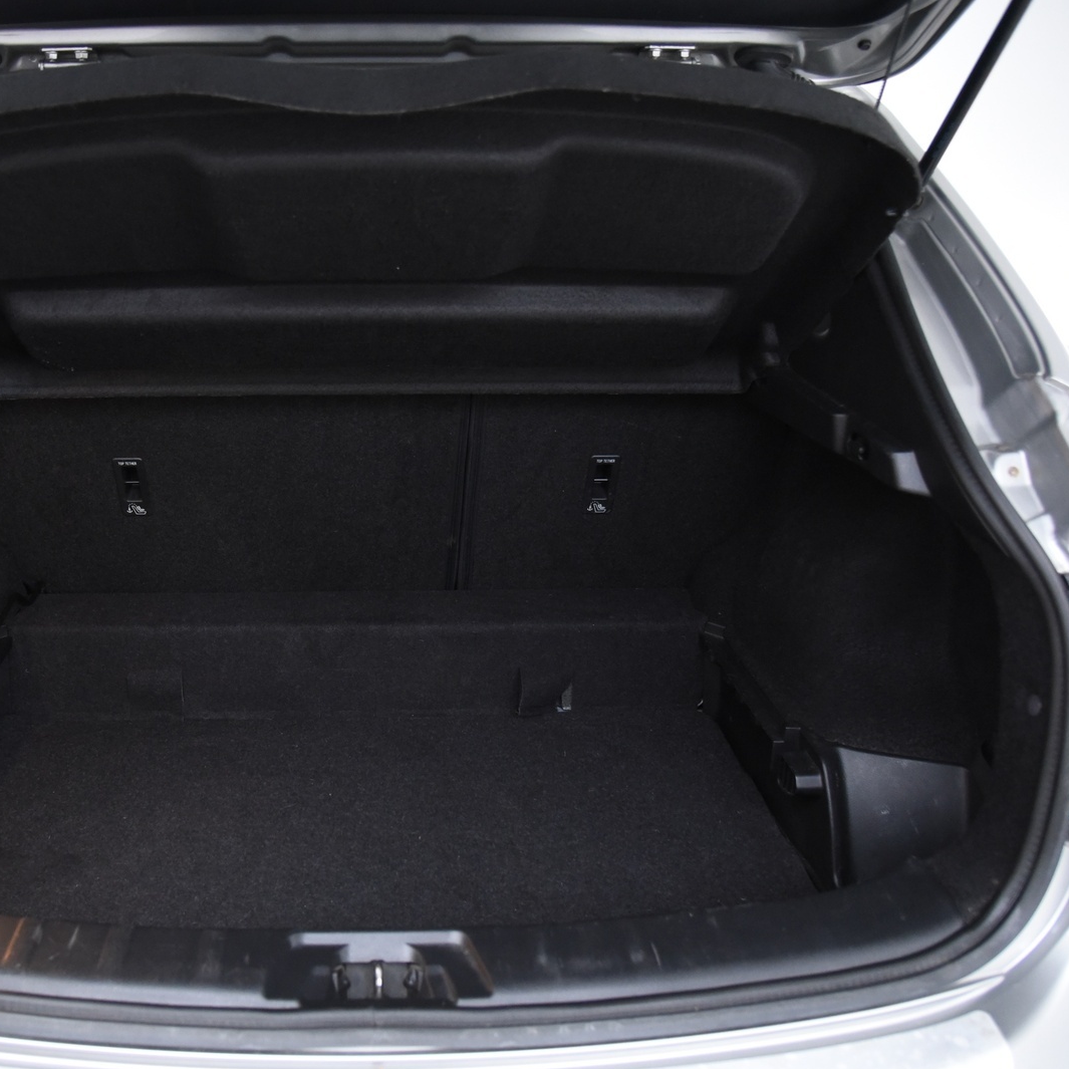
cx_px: 366
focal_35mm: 31
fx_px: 1083
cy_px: 540
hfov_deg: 51.7
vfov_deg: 52.5
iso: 4000
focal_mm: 24
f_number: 4
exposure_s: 1/80
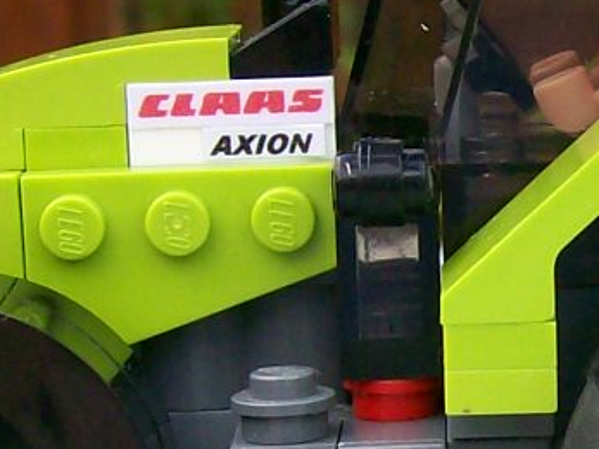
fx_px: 2871
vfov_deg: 8.9
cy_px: 326
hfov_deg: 11.6
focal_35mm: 166
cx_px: 737
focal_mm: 6
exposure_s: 1/337
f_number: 2.7
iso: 80
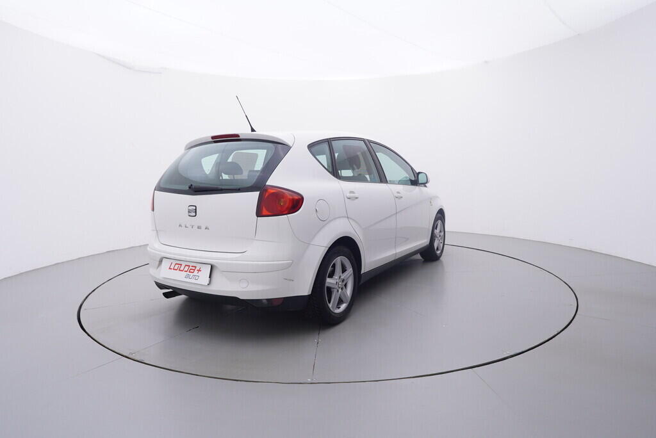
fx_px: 410
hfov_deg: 77.3
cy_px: 219
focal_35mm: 22
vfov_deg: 56.2
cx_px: 328
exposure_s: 1/80
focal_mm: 15
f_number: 5
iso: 200
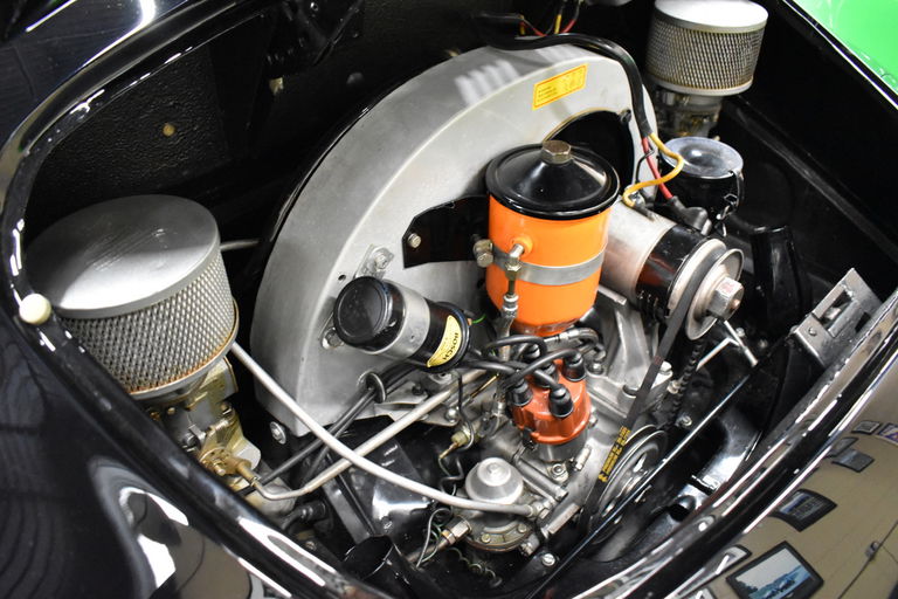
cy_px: 300
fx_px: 748
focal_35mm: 30
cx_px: 449
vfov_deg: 43.6
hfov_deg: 61.9
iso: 5600
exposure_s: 1/30
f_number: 3.5
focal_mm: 20
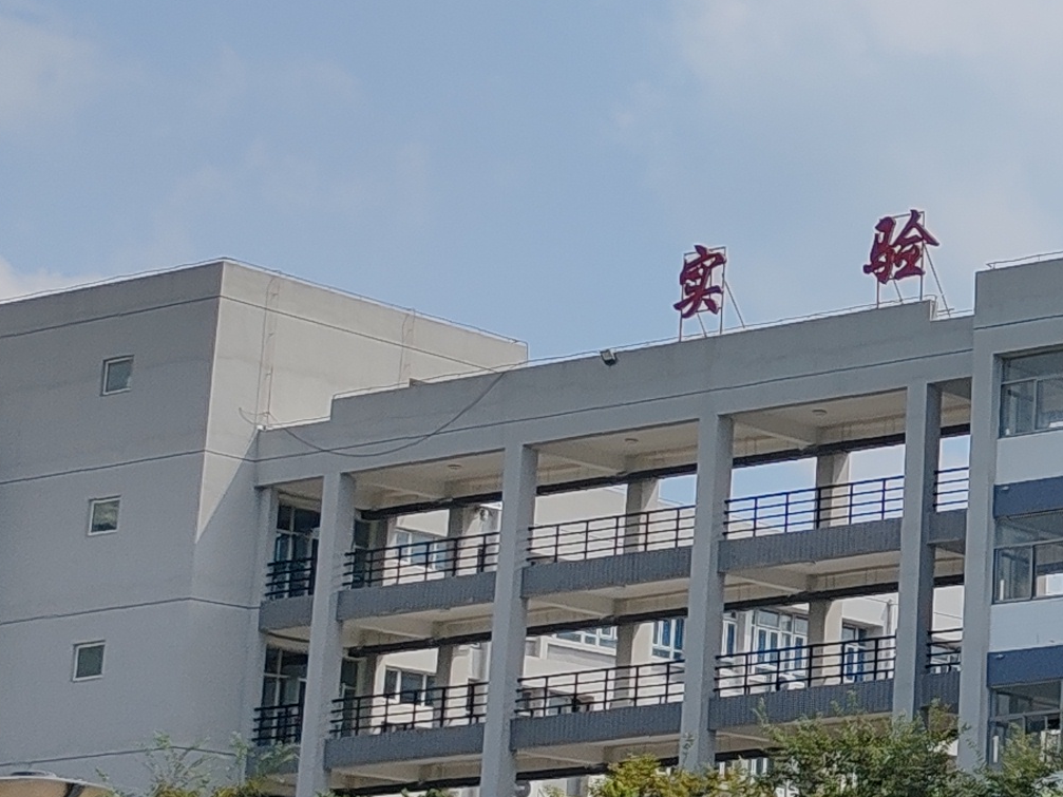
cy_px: 360
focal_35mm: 109
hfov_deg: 16.3
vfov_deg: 13.6
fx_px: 3347
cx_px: 1639
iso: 50
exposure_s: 1/1500
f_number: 1.9
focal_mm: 6.12
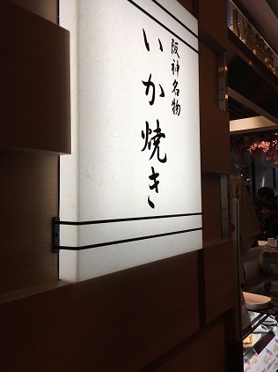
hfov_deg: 42.9
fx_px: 354
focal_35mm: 33
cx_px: 145
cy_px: 179
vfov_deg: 55.4
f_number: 2.2
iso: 25
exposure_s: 1/239
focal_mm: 4.15
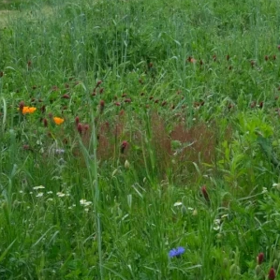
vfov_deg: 13.6
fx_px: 1171
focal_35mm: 128
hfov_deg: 13.0
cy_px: 90
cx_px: 397
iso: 320
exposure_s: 1/420
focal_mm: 30.2
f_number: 8
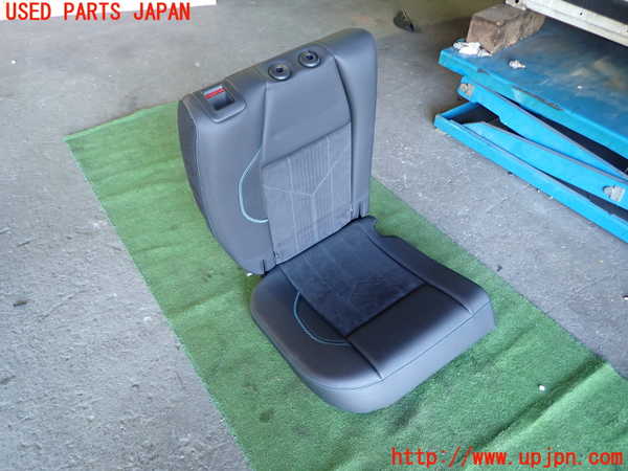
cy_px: 236
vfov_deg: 54.9
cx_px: 314
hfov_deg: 69.4
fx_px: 454
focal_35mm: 25
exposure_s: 1/30
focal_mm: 4.5
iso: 250
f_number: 2
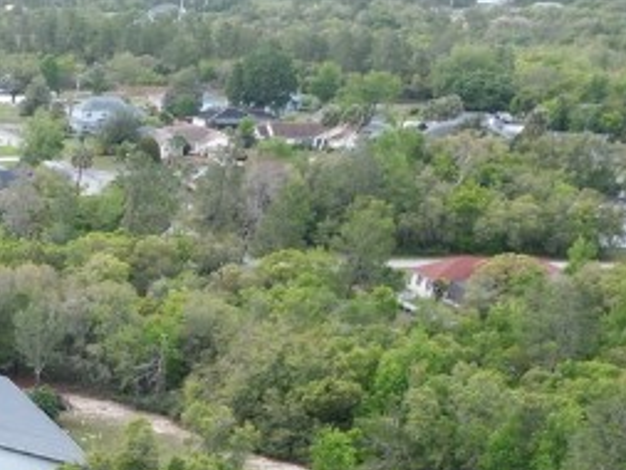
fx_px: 1755
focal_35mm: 97
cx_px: -480
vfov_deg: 13.8
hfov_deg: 16.9
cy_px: 819
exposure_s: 1/800
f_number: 1.7
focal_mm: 6.72
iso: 200
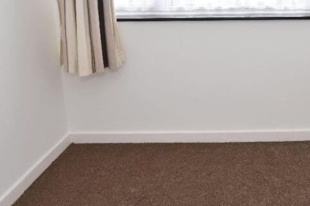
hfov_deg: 55.1
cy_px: 19
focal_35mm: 32
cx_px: 242
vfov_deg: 38.2
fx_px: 276
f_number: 5
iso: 320
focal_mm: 10
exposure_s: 1/200
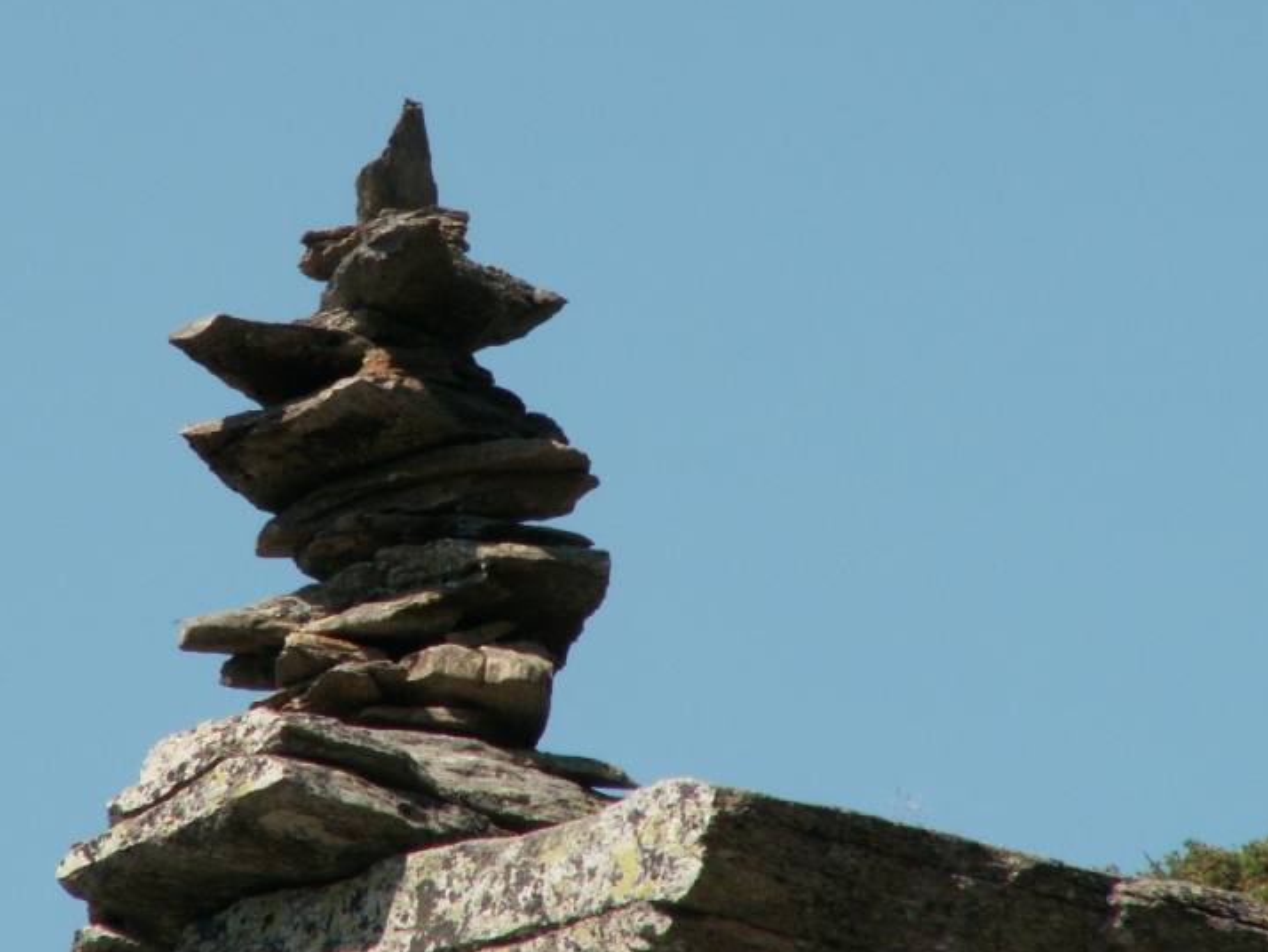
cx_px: 424
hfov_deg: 3.3
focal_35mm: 602
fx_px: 22059
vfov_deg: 2.5
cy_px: 389
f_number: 7.1
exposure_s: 1/200
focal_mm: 69.45
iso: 50
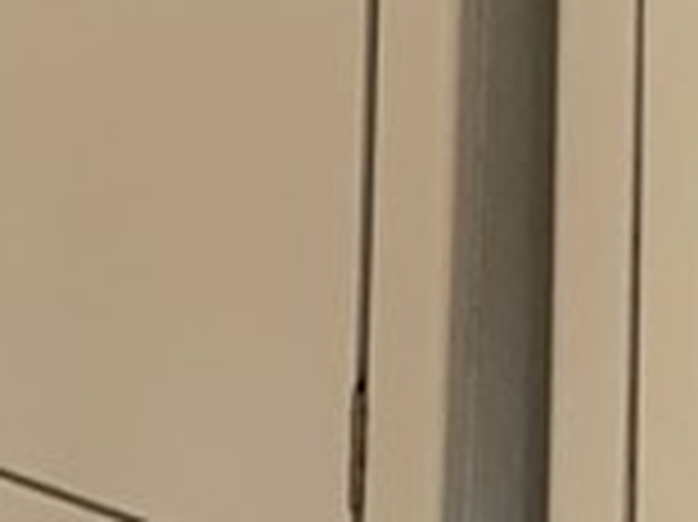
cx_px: -356
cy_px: -1062
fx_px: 3869
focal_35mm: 192
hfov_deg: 10.0
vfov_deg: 6.9
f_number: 1.8
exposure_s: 1/60
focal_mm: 3
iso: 100
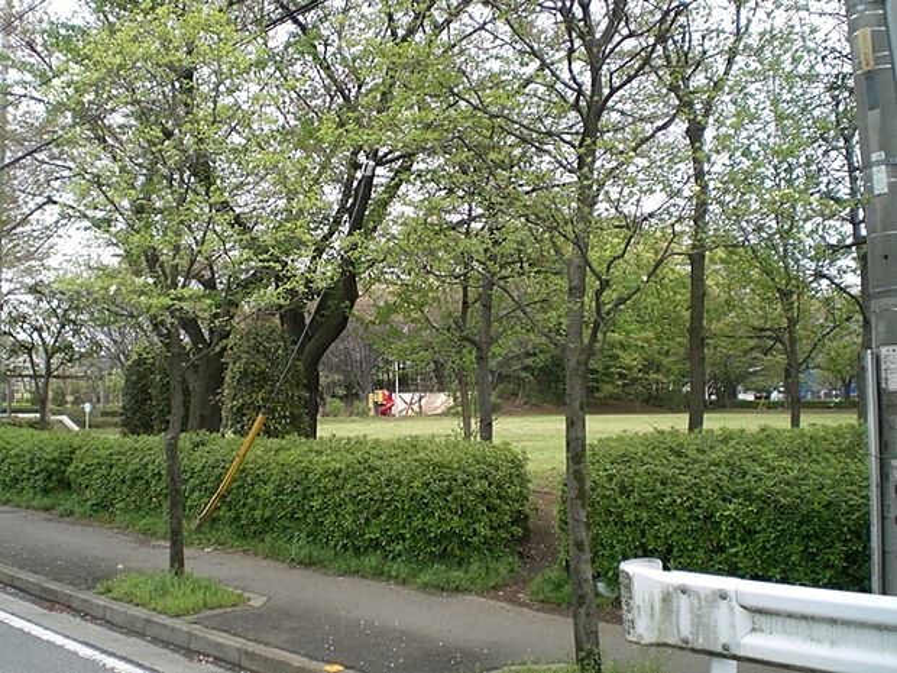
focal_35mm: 38
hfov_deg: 49.0
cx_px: 448
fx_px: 985
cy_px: 336
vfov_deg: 37.7
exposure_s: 1/125
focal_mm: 6.3
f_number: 3.1
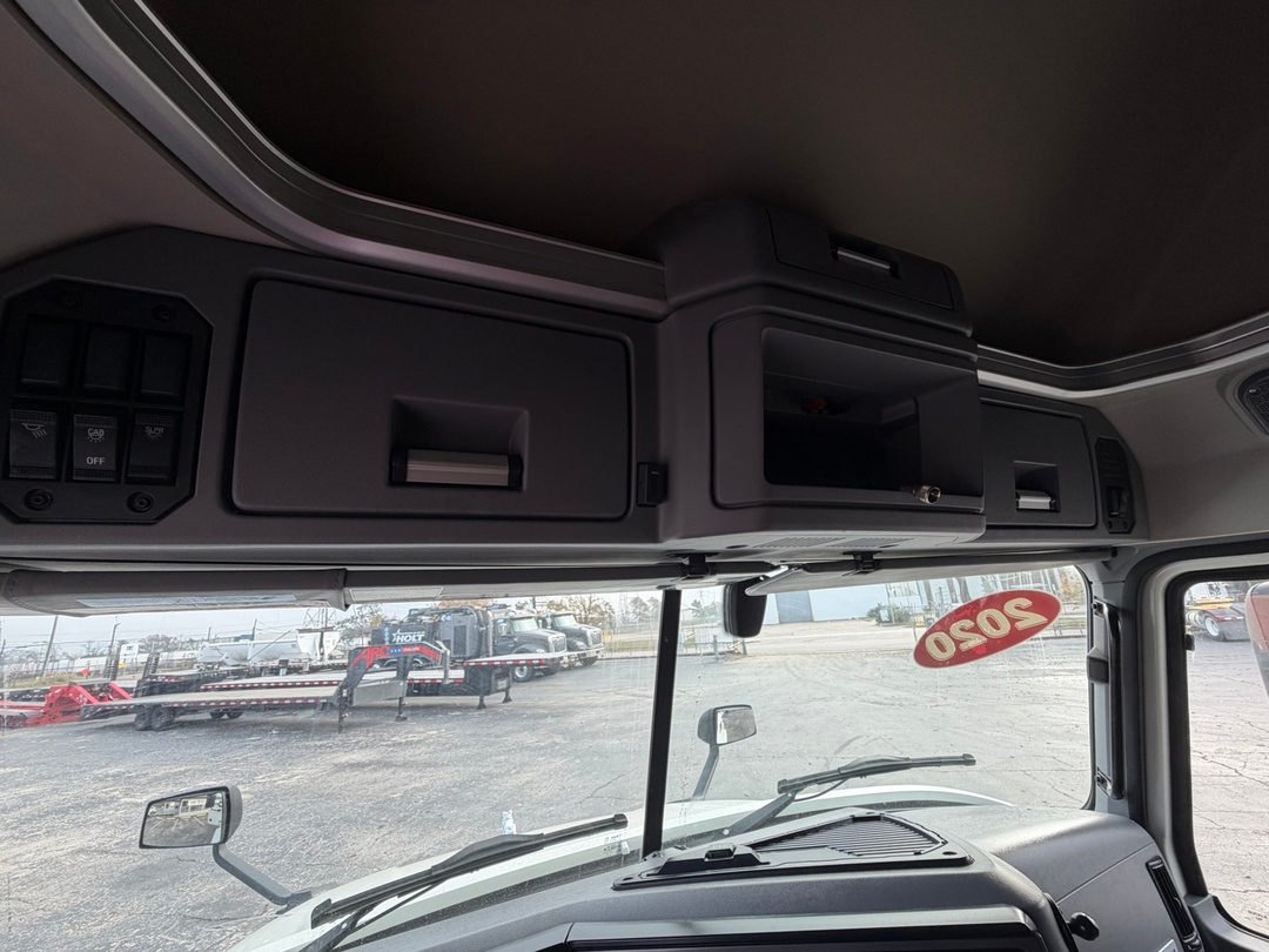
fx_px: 513
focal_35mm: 14
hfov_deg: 102.1
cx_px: 634
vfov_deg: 85.7
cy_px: 476
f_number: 2.2
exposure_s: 1/127
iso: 40
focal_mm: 2.22
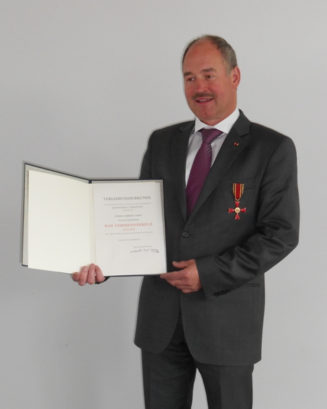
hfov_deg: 21.9
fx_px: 847
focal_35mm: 70
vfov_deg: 27.1
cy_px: 207
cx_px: 165
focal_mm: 11.6
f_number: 5.3
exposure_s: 1/60
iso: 250
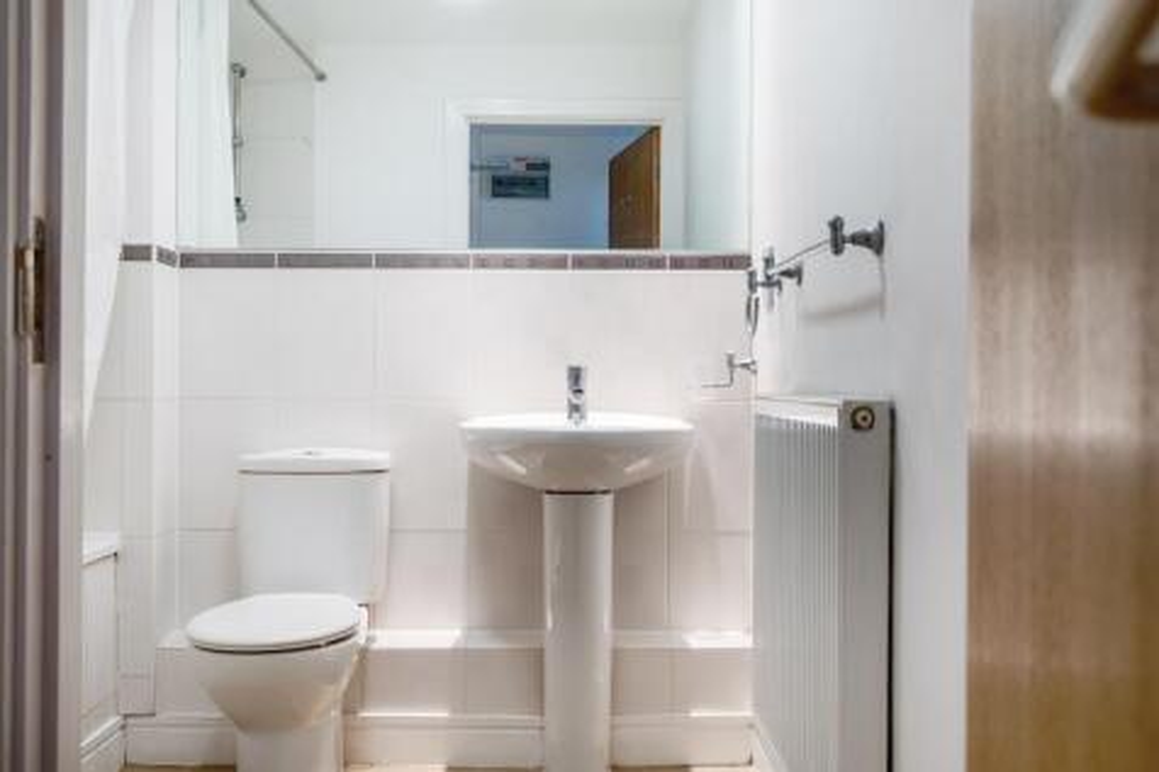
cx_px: 580
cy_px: 386
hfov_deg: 53.1
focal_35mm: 36
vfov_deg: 36.8
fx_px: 1159
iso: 100
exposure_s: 1/13
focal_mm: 24
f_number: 4
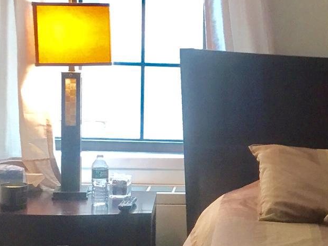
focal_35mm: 96
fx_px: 909
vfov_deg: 15.4
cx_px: 351
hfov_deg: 19.7
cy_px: 131
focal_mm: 4.15
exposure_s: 1/30
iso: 125
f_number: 2.2
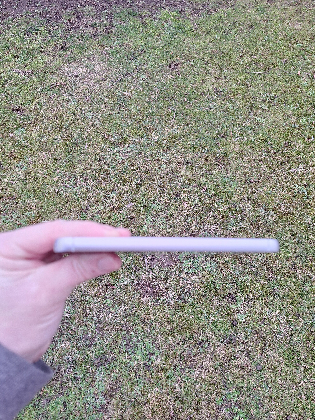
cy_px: 210
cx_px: 158
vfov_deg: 73.9
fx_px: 279
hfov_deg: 58.9
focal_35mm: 23
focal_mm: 5.54
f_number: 1.8
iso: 80
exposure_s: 1/100
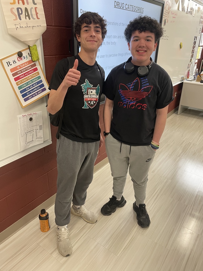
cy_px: 136
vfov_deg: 67.3
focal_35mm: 26
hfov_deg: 53.1
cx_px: 102
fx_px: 203
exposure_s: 1/60
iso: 200
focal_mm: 4.2
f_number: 1.6
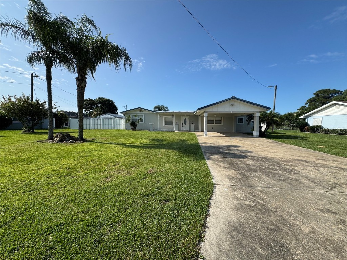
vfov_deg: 85.7
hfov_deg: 102.1
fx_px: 140
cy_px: 130
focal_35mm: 14
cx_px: 174
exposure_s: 1/1927
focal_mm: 2.22
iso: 50
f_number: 2.2
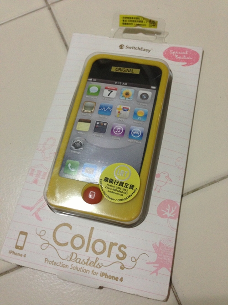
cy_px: 152
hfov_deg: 42.9
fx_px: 290
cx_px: 114
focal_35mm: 33
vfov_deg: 55.4
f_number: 2.4
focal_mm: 4.13
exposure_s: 1/20
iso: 200
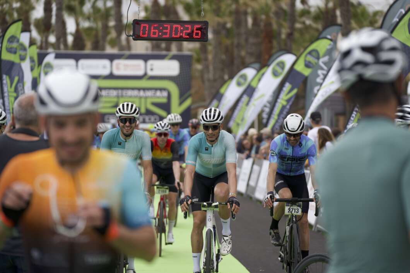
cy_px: 136
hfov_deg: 15.6
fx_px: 1492
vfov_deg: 10.5
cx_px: 205
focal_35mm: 131
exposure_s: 1/1000
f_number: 3.2
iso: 125
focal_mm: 131
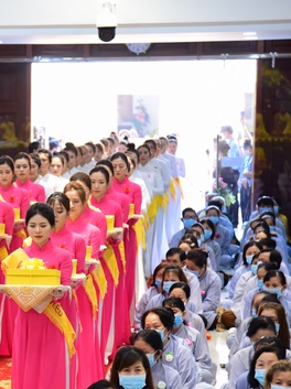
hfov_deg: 9.0
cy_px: 224
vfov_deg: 12.1
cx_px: -25
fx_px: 1830
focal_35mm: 163
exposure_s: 1/40
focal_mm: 92
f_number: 4
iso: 800
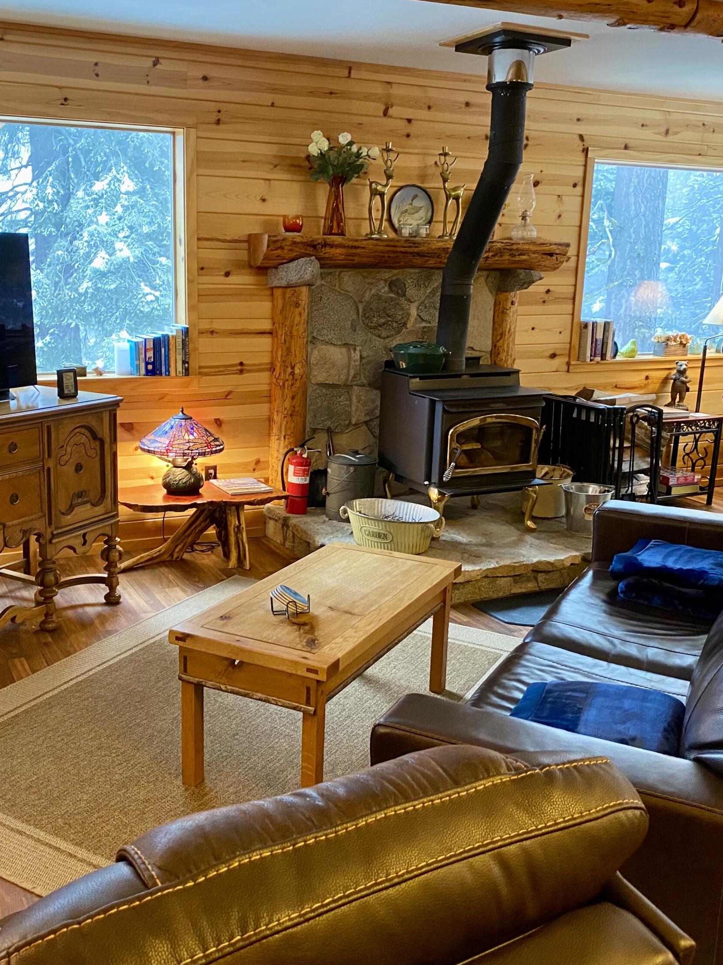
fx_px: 975
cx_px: 286
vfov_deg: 52.6
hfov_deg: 40.5
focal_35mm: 35
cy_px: 479
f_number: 1.8
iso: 400
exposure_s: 1/60
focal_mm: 4.25
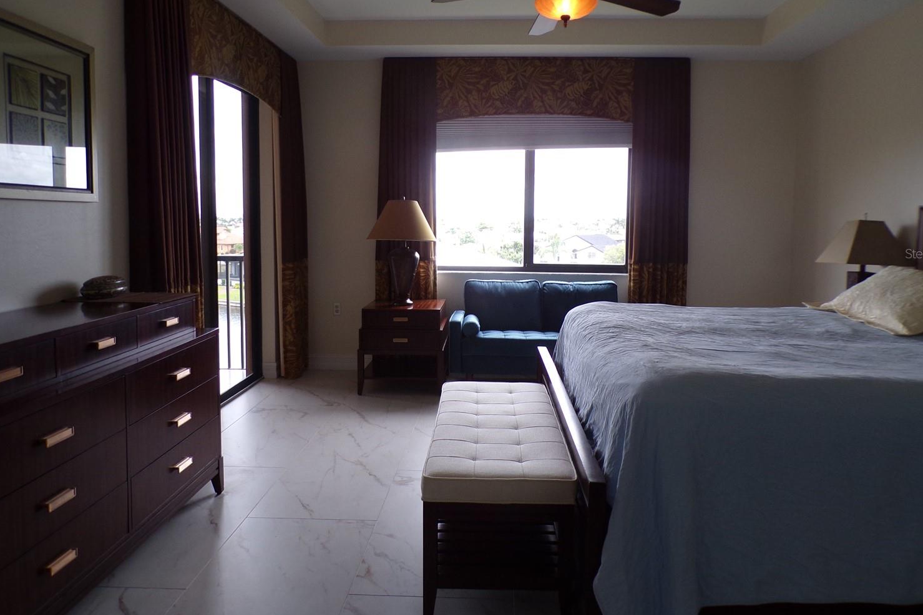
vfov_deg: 47.7
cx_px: 465
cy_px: 253
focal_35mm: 27
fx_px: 692
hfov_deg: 67.4
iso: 80
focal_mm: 4.3
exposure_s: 1/50
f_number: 3
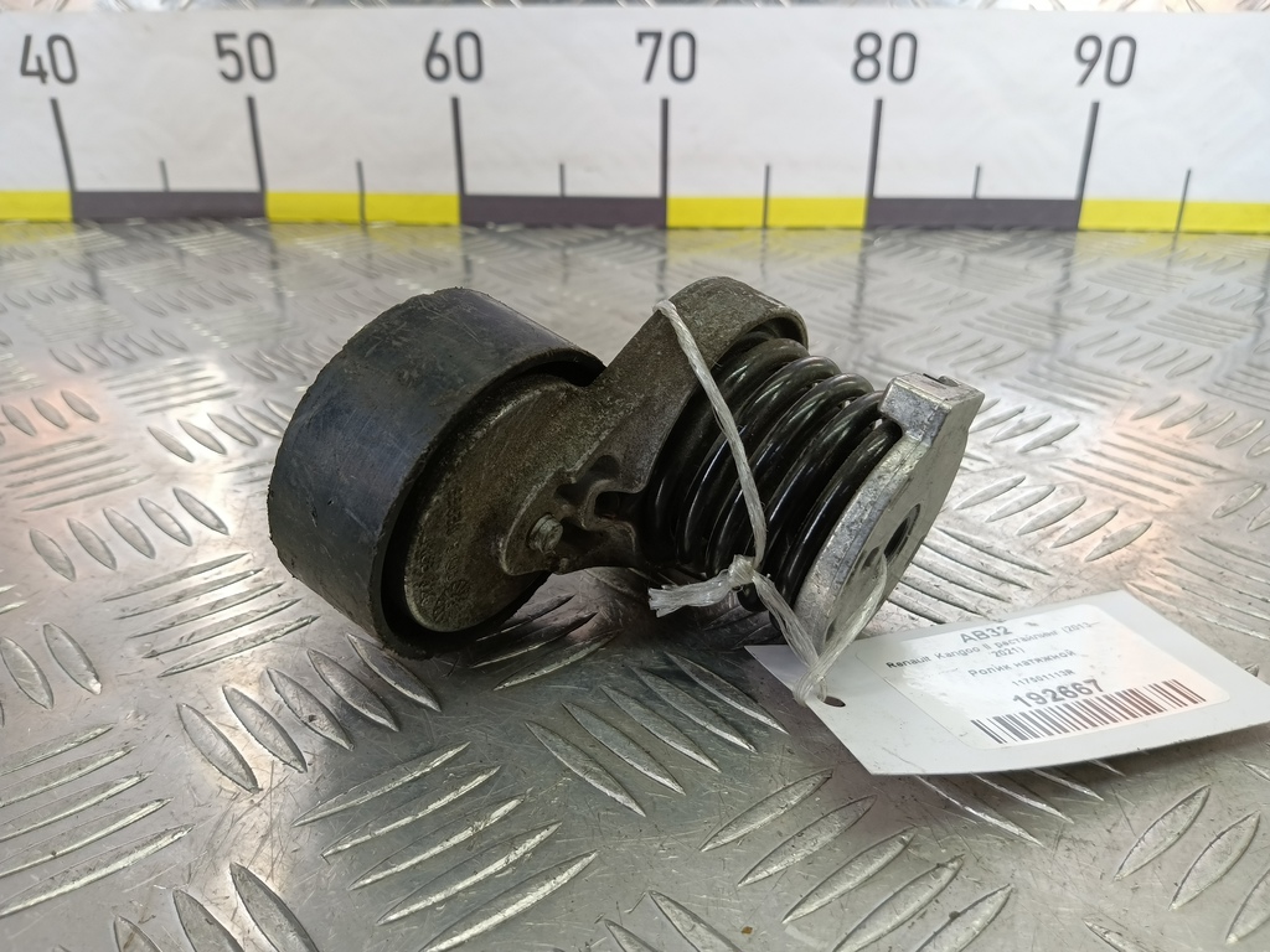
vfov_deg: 58.9
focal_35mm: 23
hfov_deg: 73.9
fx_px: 844
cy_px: 476
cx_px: 635
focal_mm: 4.11
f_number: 1.6
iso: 111
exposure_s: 1/50
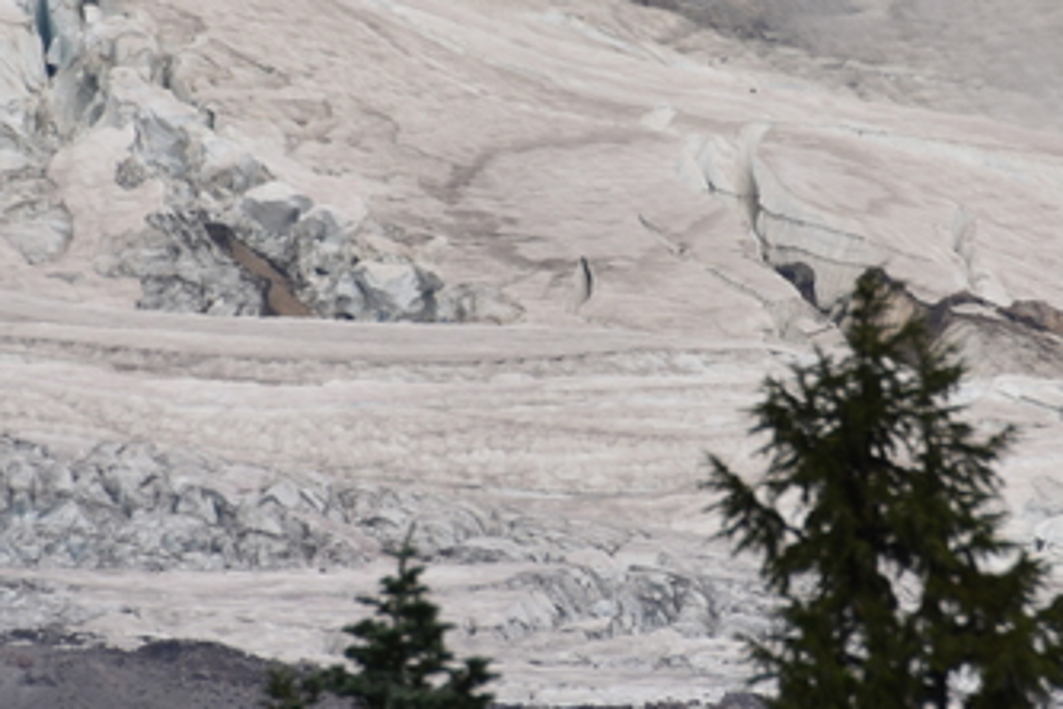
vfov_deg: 1.2
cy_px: 185
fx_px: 34013
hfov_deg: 1.8
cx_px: 511
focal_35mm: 1152
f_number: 8
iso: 100
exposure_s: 1/640
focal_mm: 300
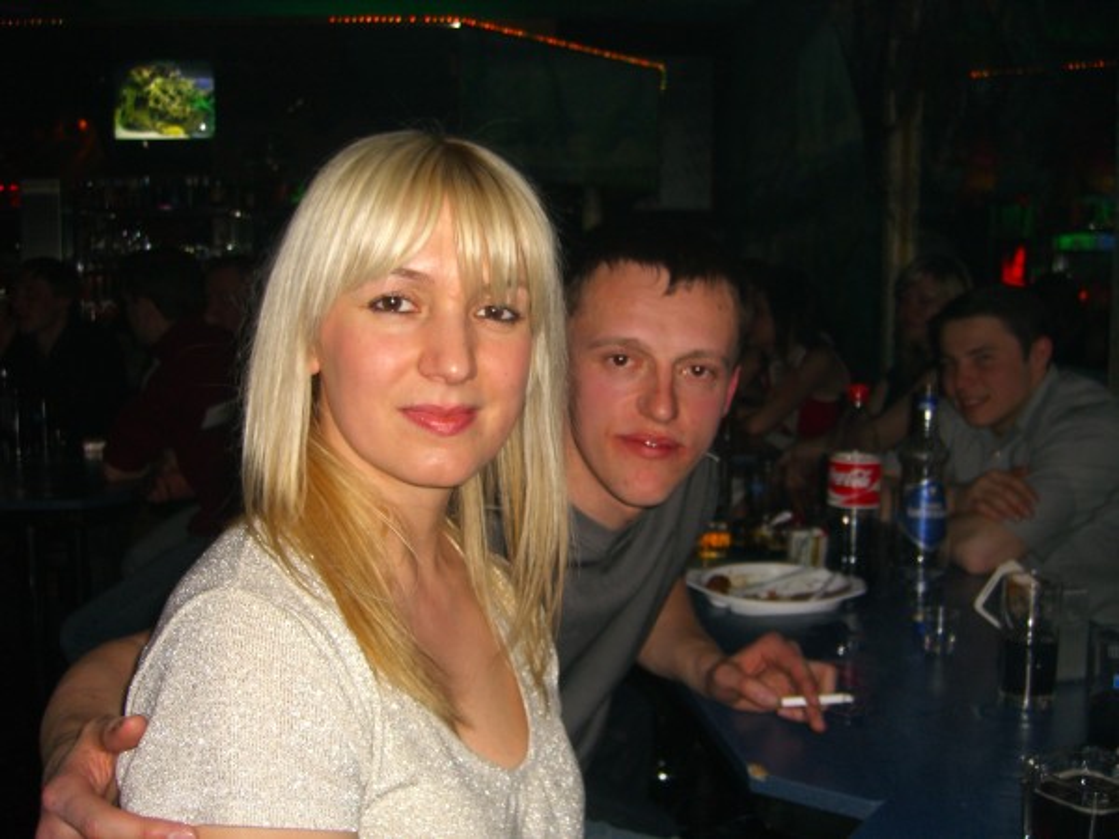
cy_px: 420
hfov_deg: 49.0
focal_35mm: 38
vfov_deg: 37.7
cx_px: 560
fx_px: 1228
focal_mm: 7.9
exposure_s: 1/60
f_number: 2.8
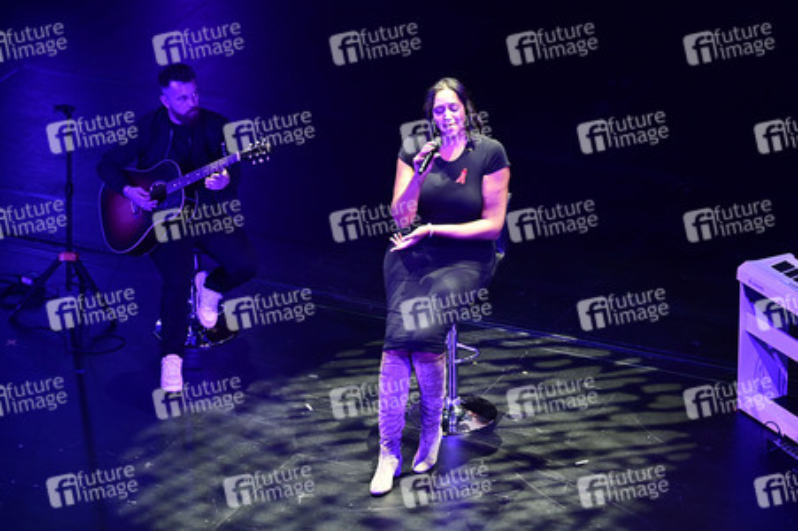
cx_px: 399
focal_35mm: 155
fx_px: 3433
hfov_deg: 13.3
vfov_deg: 8.8
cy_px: 266
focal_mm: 155
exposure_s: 1/200
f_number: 4.5
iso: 1600
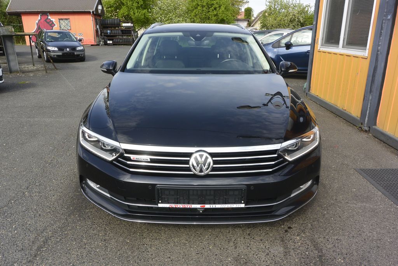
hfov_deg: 67.4
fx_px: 299
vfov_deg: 47.9
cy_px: 133
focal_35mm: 27
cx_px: 199
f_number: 7.1
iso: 160
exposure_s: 1/250
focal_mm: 10
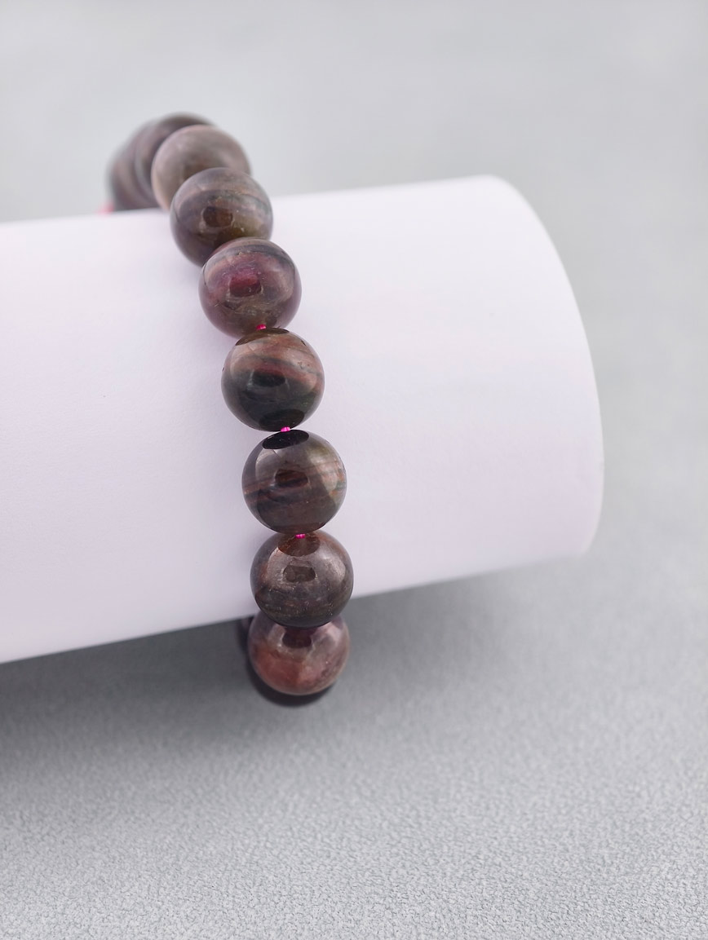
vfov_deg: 23.0
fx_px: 2312
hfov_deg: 17.4
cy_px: 470
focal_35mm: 85
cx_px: 354
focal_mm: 22.48
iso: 125
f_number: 2.67
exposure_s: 1/160
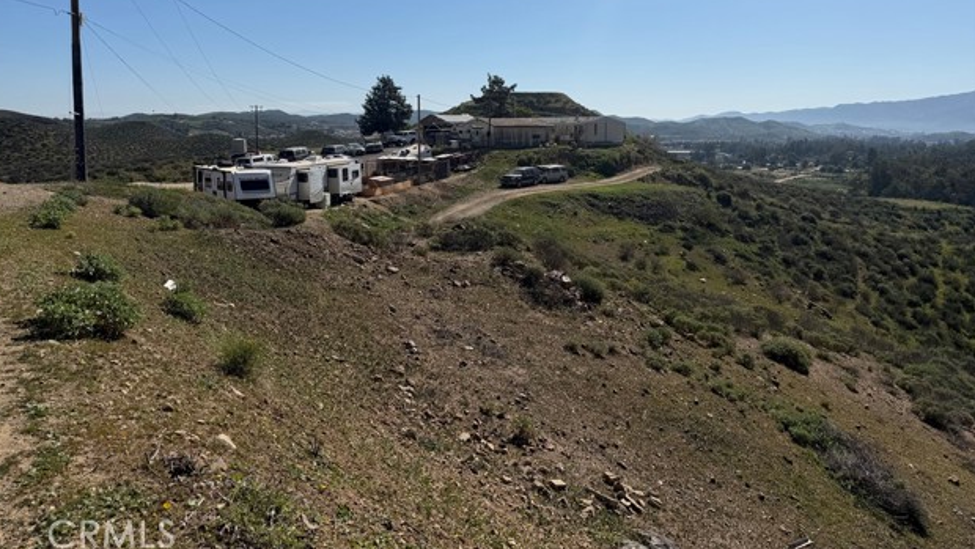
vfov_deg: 42.3
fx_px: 698
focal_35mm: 27
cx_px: 481
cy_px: 179
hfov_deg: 69.8
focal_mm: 6.76
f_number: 1.78
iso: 80
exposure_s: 1/11905
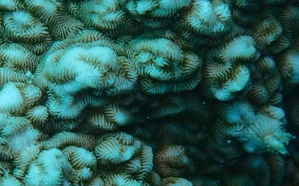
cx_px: 72
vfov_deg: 4.0
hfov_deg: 6.5
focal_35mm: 325
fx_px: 2647
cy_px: 113
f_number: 6.3
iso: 500
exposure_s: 1/200
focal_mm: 18
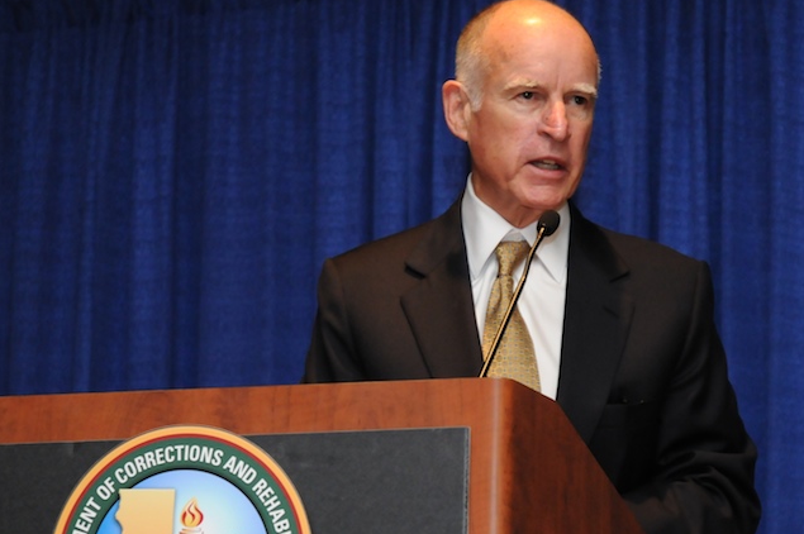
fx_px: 3346
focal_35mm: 150
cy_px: 349
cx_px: 484
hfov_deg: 13.7
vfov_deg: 9.1
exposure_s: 1/250
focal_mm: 62
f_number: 4.5
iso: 1250
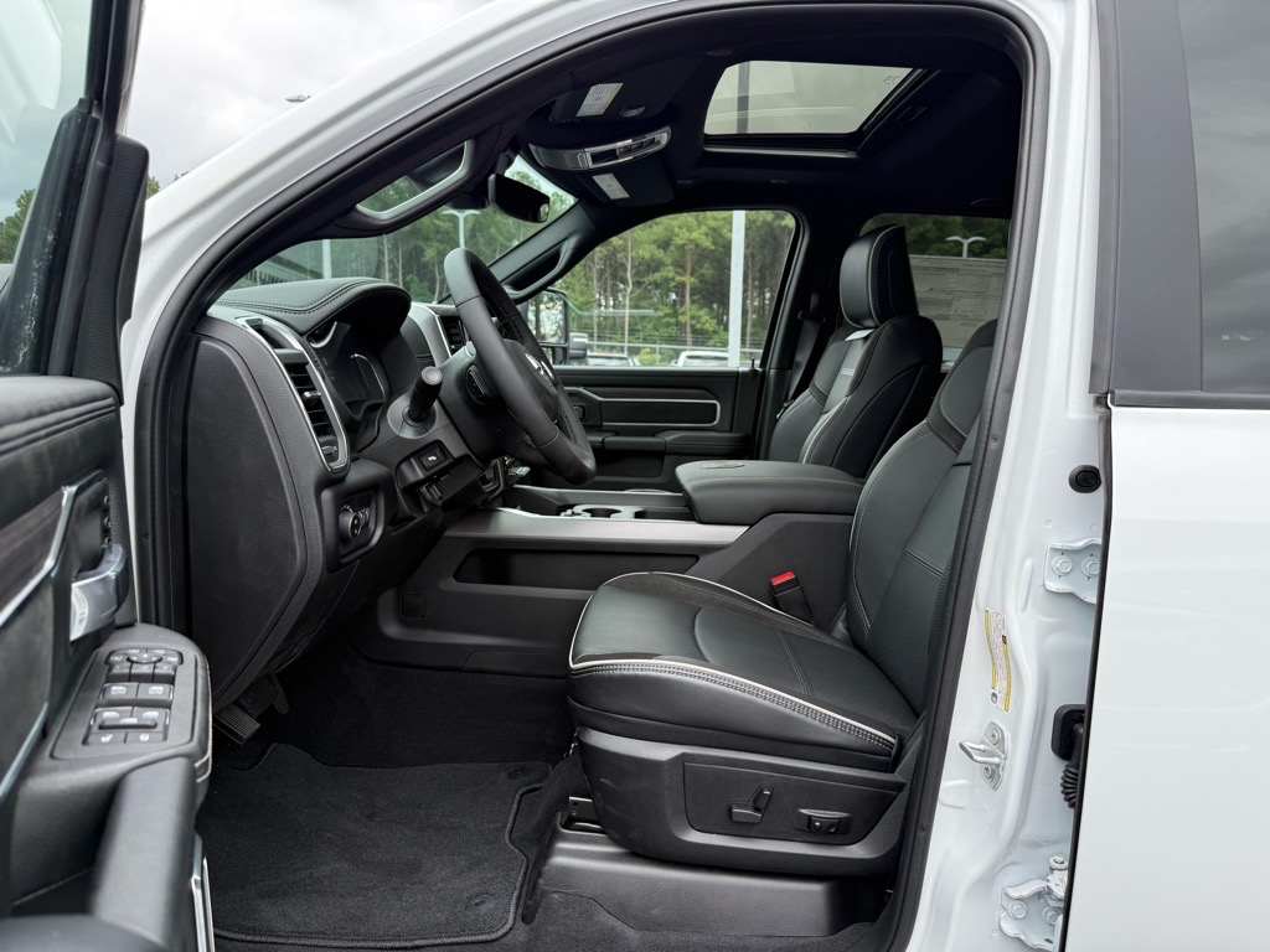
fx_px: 881
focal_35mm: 24
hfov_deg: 71.6
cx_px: 635
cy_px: 476
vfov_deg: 56.8
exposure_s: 1/888
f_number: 1.78
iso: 100
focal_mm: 6.76
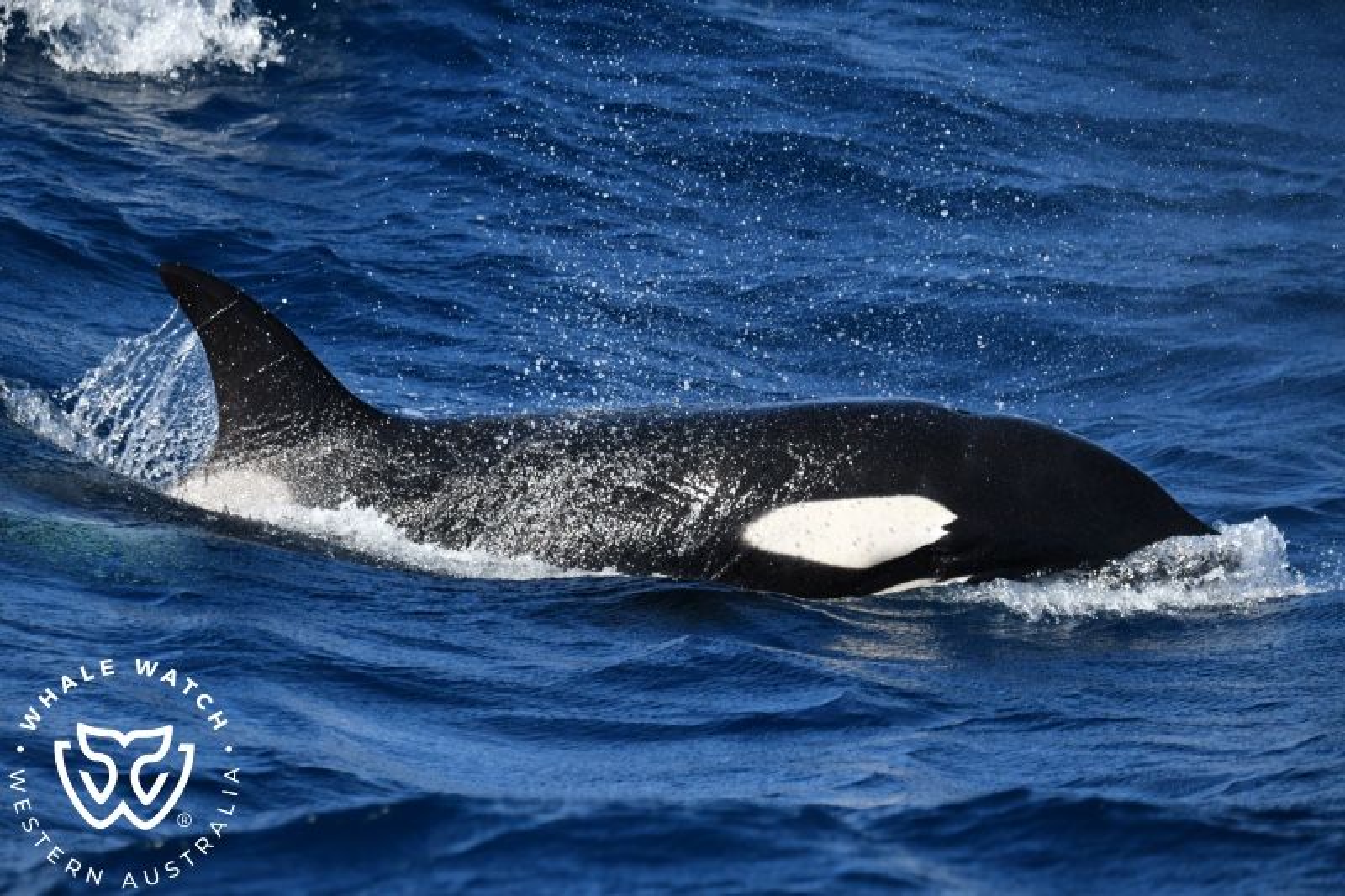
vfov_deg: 3.6
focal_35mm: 380
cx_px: 672
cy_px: 448
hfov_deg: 5.4
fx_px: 14193
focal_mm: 380
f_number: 6
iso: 1250
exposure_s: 1/8000
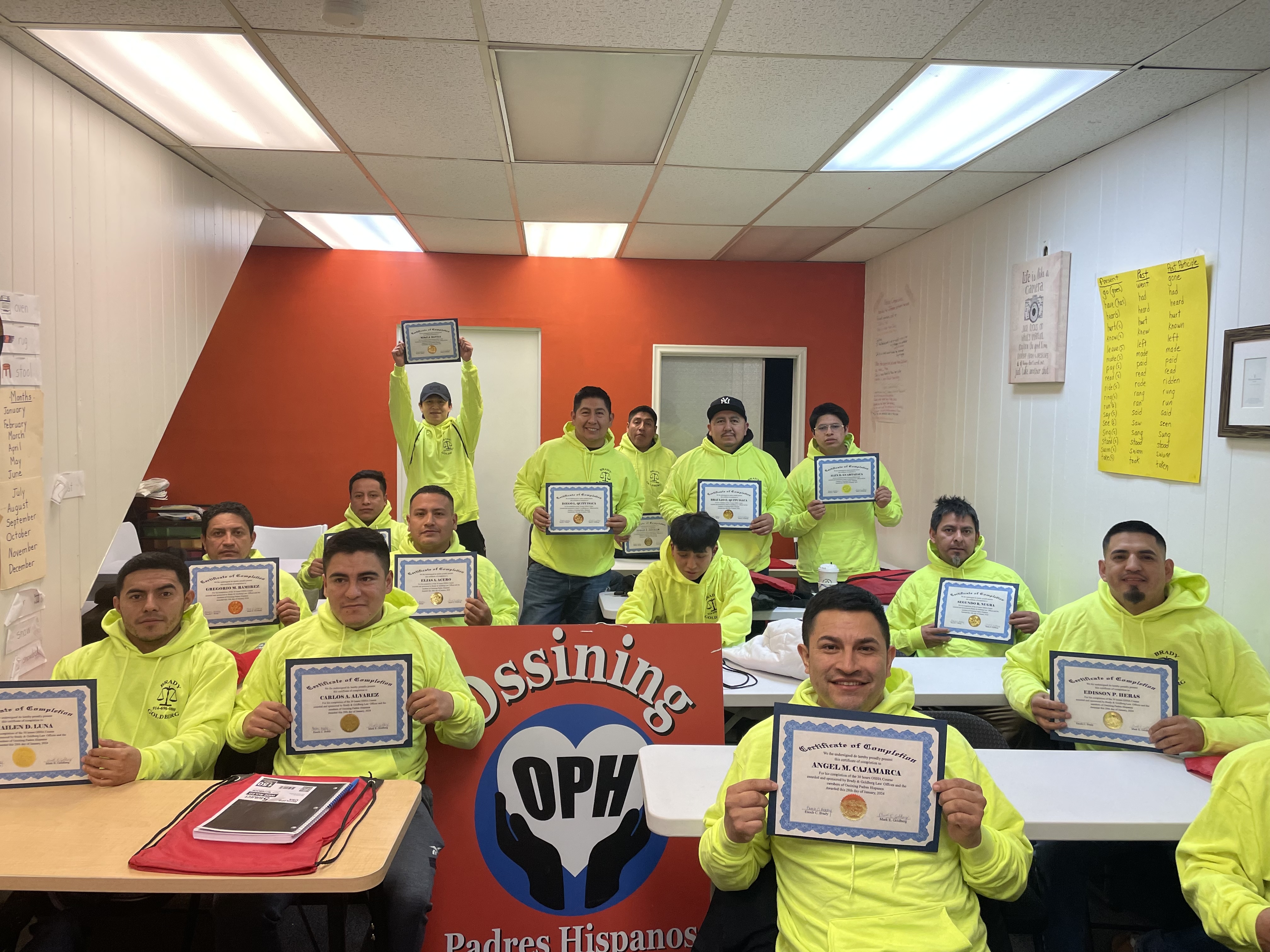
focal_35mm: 26
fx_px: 954
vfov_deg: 53.1
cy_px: 476
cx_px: 635
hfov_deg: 67.3
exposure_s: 1/120
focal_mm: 4.2
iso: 125
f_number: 1.6
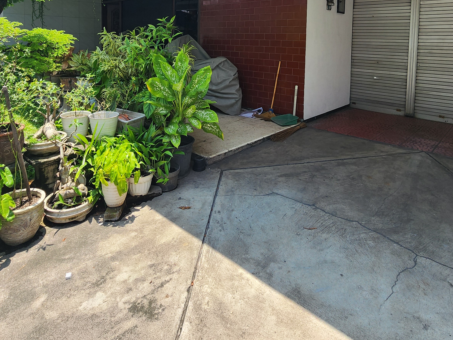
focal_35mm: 22
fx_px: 288
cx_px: 226
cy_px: 58
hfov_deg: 76.4
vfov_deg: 55.8
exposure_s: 1/952
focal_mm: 2.2
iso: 50
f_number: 2.2
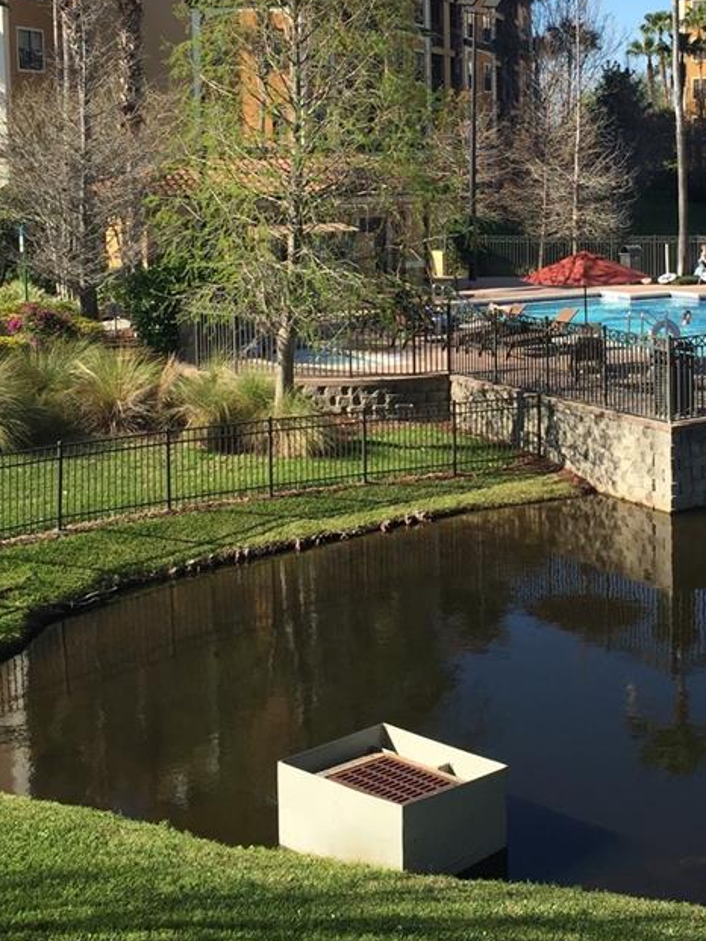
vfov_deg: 33.8
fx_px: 1522
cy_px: 261
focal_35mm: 56
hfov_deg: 25.8
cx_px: 526
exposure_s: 1/1068
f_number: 2.2
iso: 32
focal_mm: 4.15
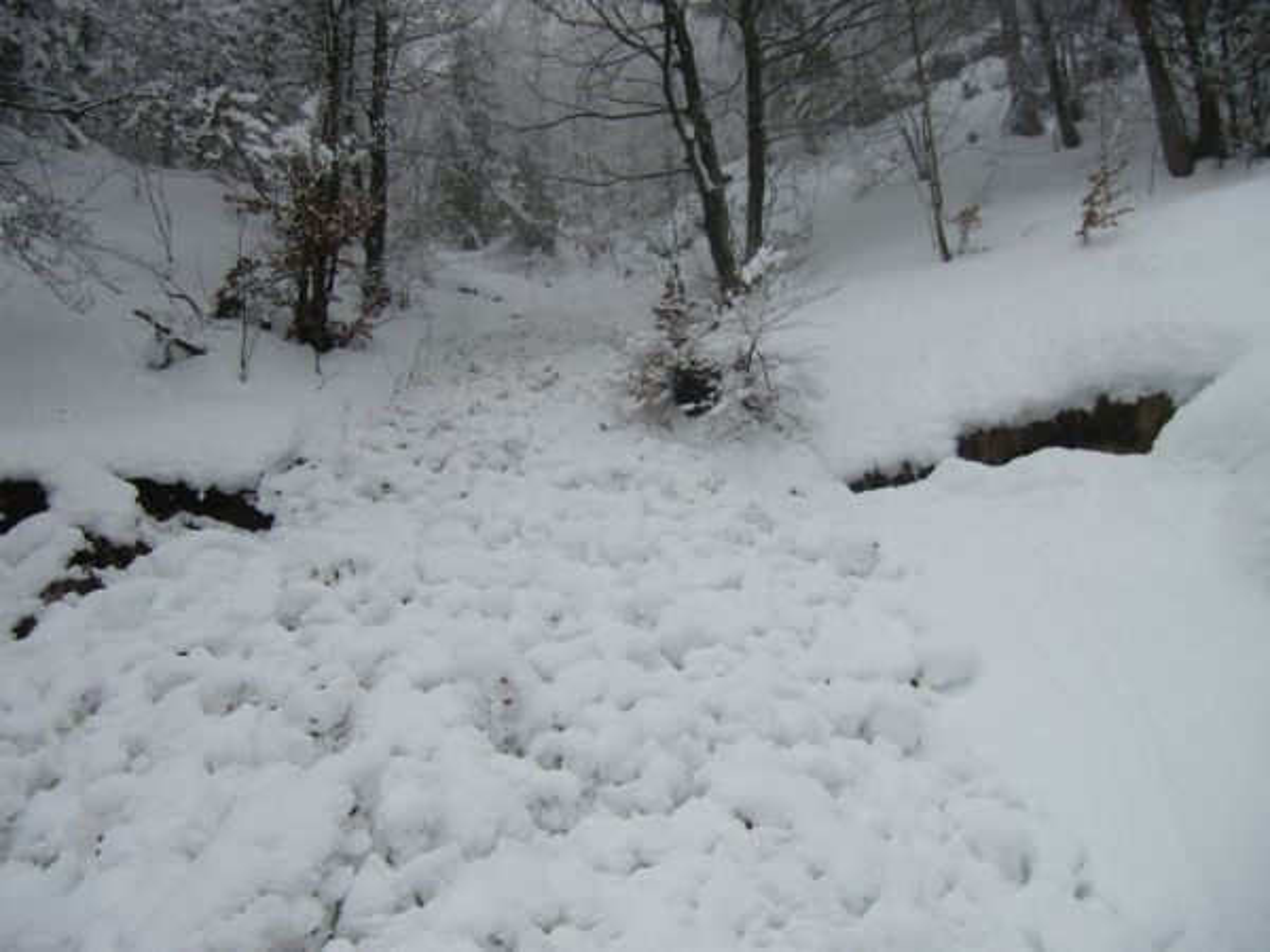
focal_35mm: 24
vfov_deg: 56.8
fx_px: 881
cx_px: 635
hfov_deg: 71.6
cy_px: 476
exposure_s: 1/400
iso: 64
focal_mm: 4.3
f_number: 3.2
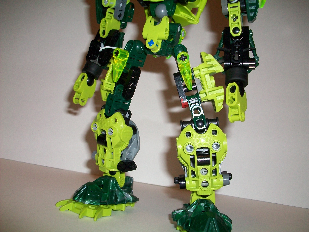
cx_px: 154
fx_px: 304
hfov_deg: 54.0
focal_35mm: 34
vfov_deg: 41.8
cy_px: 116
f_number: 2.8
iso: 120
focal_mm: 5.7
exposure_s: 1/60
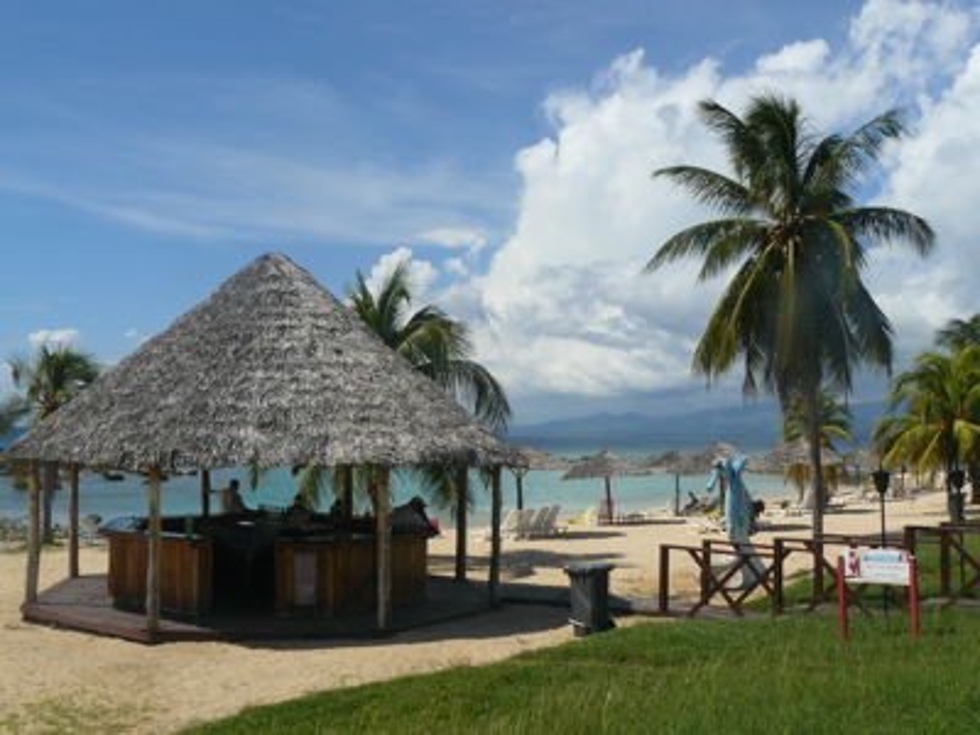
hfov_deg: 51.4
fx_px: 1019
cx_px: 490
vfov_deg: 39.7
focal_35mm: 36
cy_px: 368
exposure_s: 1/400
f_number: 8
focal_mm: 6
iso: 100
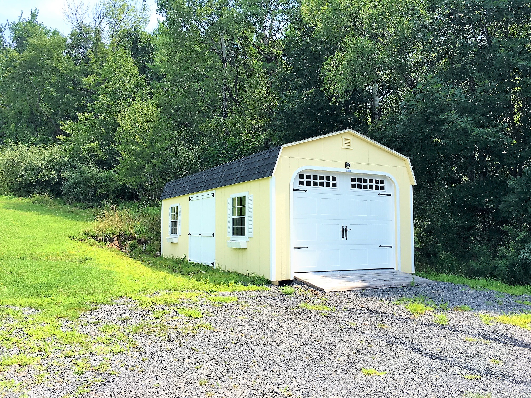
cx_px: 266
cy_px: 199
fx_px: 445
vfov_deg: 48.2
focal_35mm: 29
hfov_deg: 61.7
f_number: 2.2
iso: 25
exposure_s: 1/693
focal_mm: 4.15
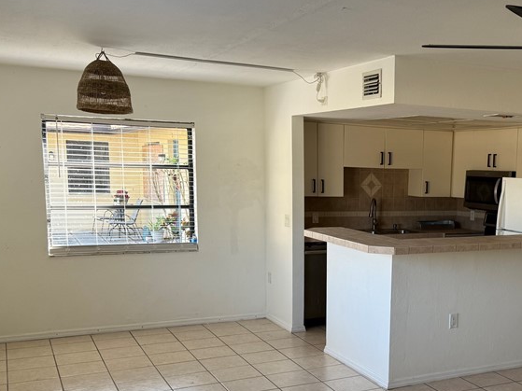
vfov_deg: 32.5
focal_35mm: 44
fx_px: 663
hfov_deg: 41.3
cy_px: 275
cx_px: 412
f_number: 1.78
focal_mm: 6.76
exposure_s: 1/133
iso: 64
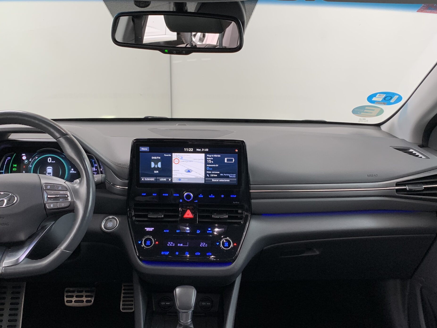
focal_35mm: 36
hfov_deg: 51.3
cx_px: 200
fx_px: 455
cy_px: 177
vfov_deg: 39.6
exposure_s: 1/89
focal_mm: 4.25
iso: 100
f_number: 1.8
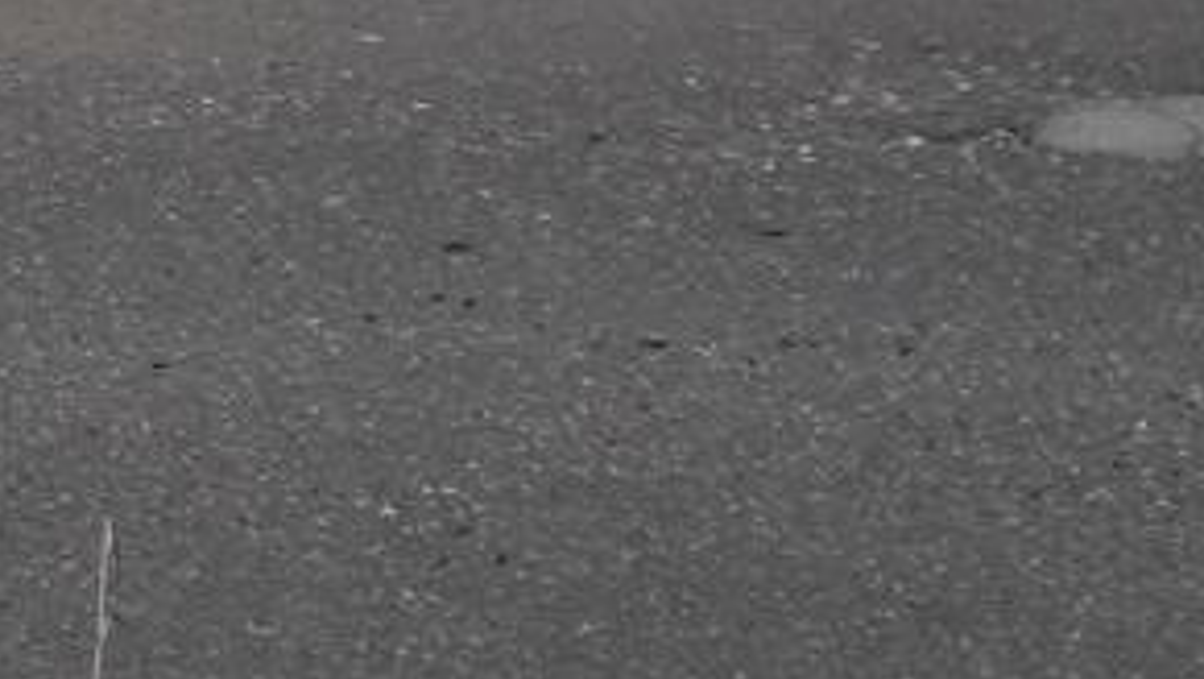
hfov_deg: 9.4
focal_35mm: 225
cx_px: -356
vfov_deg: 5.3
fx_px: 7186
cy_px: -894
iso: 100
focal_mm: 7.6
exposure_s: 1/160
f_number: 3.1
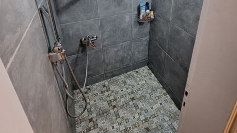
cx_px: 131
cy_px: 8
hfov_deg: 83.6
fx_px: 132
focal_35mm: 21
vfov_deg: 47.1
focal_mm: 1.74
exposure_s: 1/33
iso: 200
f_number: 2.2
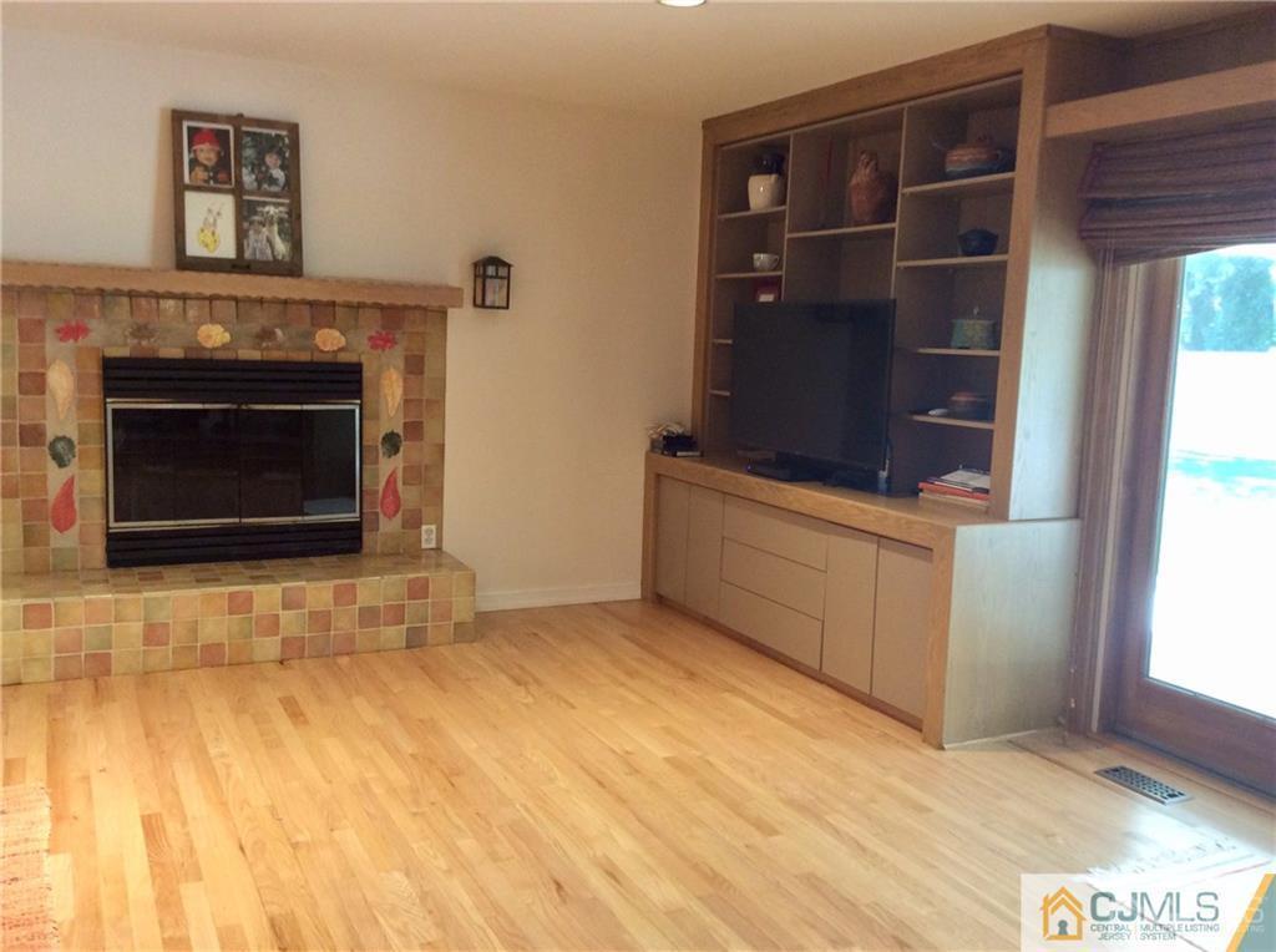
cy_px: 476
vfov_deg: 44.0
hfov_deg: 56.9
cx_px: 638
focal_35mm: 32
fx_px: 1177
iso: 100
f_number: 2.4
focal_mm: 3.3
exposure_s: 1/24
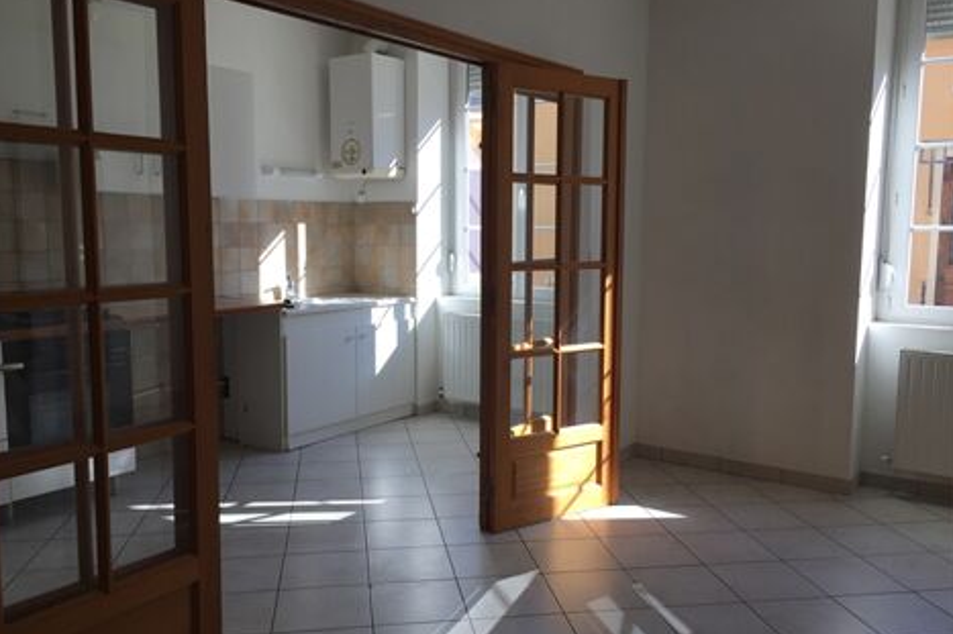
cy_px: 322
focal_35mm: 31
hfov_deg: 60.3
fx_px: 820
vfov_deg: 42.3
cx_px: 469
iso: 32
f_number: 2.2
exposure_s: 1/309
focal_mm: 4.15
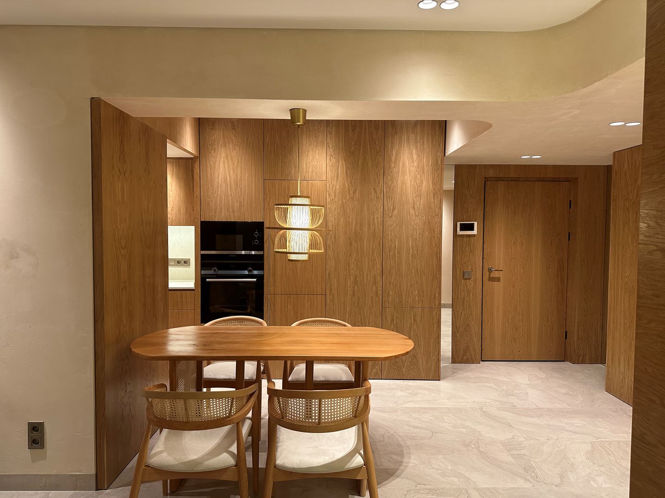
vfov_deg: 56.8
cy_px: 249
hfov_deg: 71.6
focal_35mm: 24
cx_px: 332
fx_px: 461
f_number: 1.78
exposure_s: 1/50
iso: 160
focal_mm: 6.86
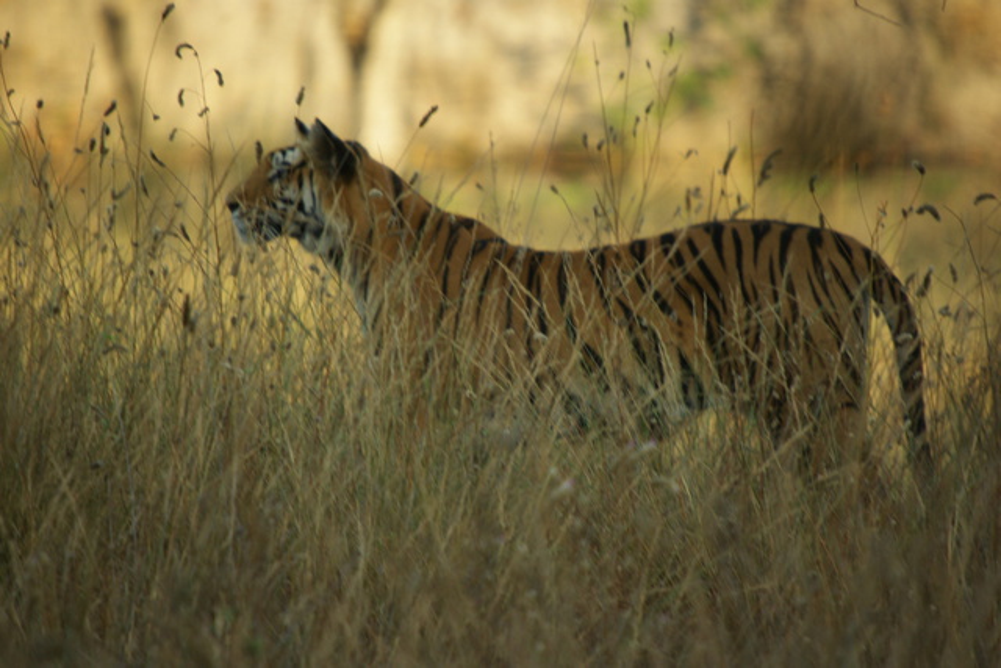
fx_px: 20858
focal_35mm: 750
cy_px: 334
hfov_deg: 2.7
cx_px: 500
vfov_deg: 1.8
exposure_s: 1/180
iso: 200
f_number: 6.7
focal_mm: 500
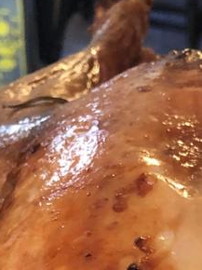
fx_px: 771
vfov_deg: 17.3
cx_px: 213
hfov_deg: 14.6
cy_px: 435
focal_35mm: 99
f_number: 1.8
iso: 100
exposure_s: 1/15
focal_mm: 3.99
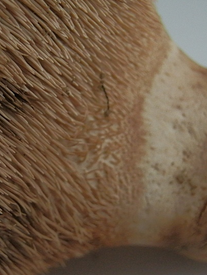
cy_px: 151
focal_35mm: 55
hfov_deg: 26.4
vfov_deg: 34.9
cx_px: 70
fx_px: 438
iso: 800
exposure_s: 1/100
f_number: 3.9
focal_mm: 6.7
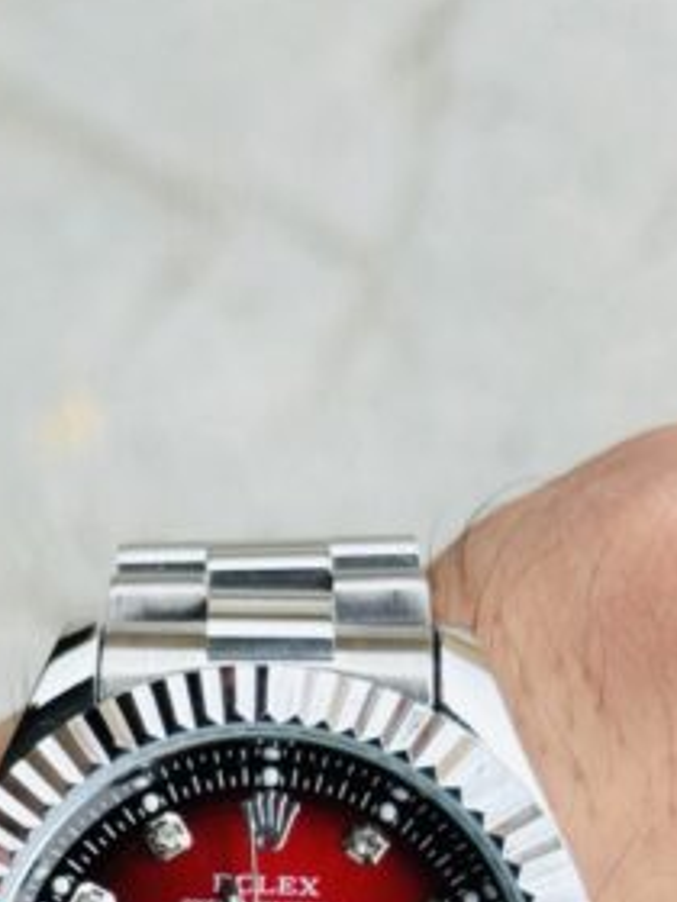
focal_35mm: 137
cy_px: 1266
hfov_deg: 10.8
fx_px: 3572
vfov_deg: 13.7
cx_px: 355
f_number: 1.78
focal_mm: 6.76
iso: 64
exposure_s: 1/464
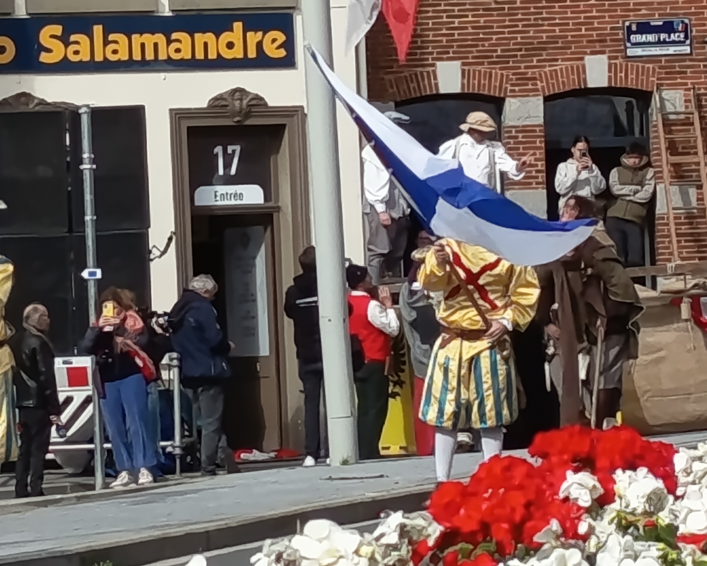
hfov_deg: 6.1
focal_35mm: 315
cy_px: 250
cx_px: 298
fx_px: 6591
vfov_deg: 4.9
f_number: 1.7
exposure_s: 1/422
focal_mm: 5.27
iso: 50
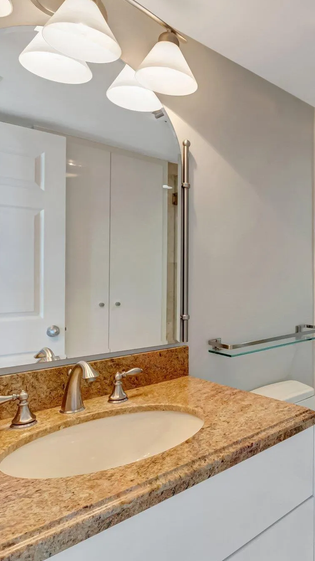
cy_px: 279
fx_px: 356
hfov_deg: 42.7
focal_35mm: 24
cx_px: 297
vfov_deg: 76.3
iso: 640
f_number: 8
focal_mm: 10
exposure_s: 1/13
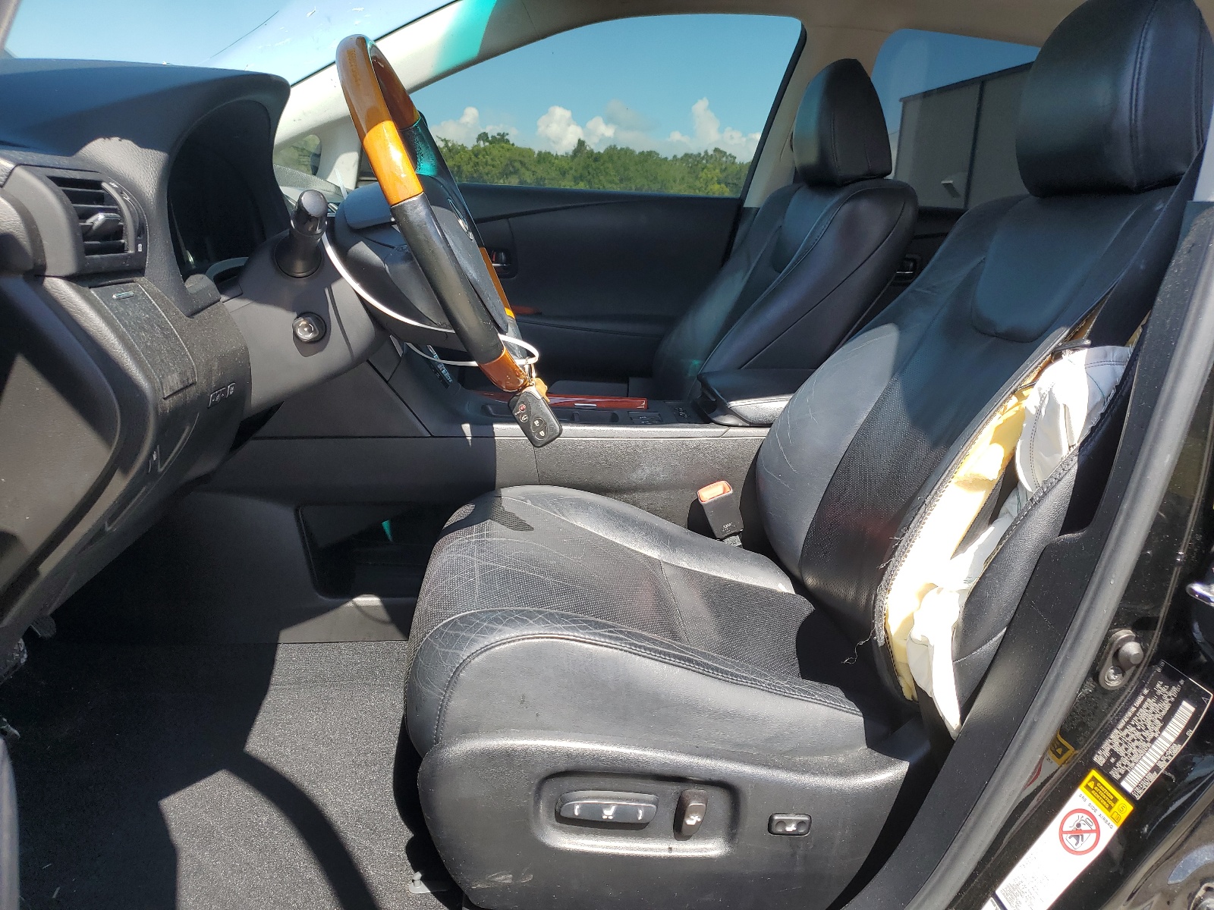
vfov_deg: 53.1
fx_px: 912
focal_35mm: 26
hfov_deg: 67.3
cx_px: 607
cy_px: 455
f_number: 1.5
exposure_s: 1/1000
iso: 50
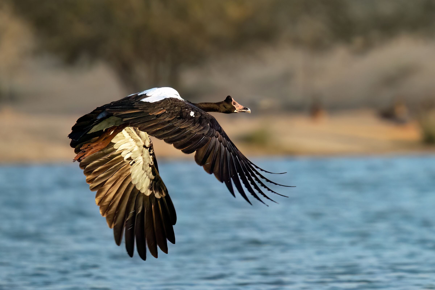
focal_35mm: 900
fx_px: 10874
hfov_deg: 2.3
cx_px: 218
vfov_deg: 1.5
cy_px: 145
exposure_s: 1/1000
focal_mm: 600
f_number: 6.3
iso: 800
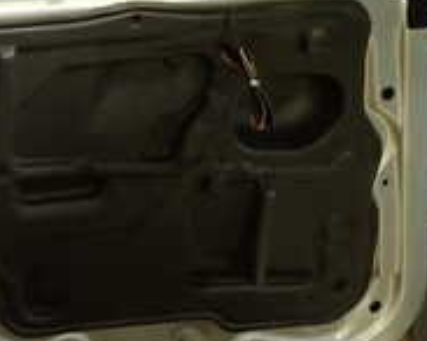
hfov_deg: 23.0
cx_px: 5
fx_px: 1010
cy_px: -51
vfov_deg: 18.3
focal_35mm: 80
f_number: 2
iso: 400
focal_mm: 4.5
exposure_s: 1/30
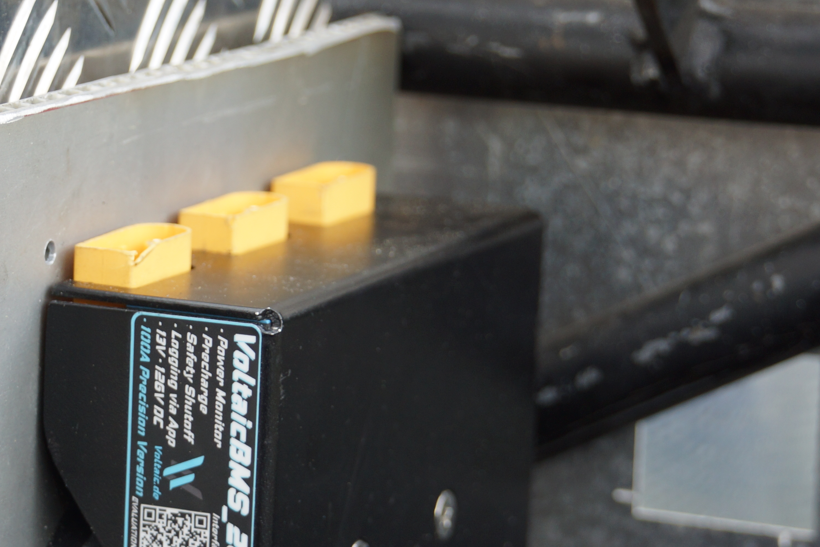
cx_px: 104
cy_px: 285
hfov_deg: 13.3
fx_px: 3485
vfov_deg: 9.0
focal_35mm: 153
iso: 200
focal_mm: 51
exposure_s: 1/80
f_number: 5
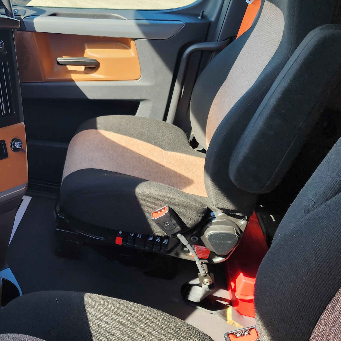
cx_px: 6
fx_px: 568
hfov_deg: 31.1
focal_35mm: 51
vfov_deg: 33.3
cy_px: 131
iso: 25
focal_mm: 6.4
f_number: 1.8
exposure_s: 1/180
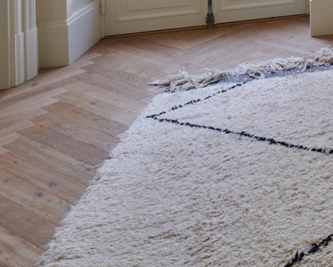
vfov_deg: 20.2
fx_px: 601
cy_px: -170
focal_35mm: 61
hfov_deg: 22.9
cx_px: 541
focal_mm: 15
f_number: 11
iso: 100
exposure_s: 1/1.3
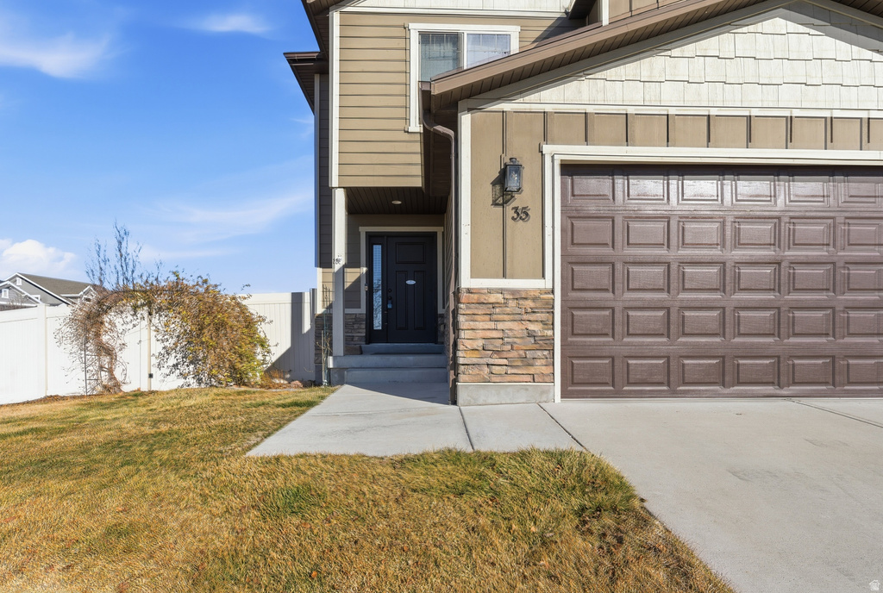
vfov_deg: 67.7
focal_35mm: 18
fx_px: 443
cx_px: 442
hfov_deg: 89.9
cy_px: 296
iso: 140
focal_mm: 18
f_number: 9
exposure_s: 1/1000
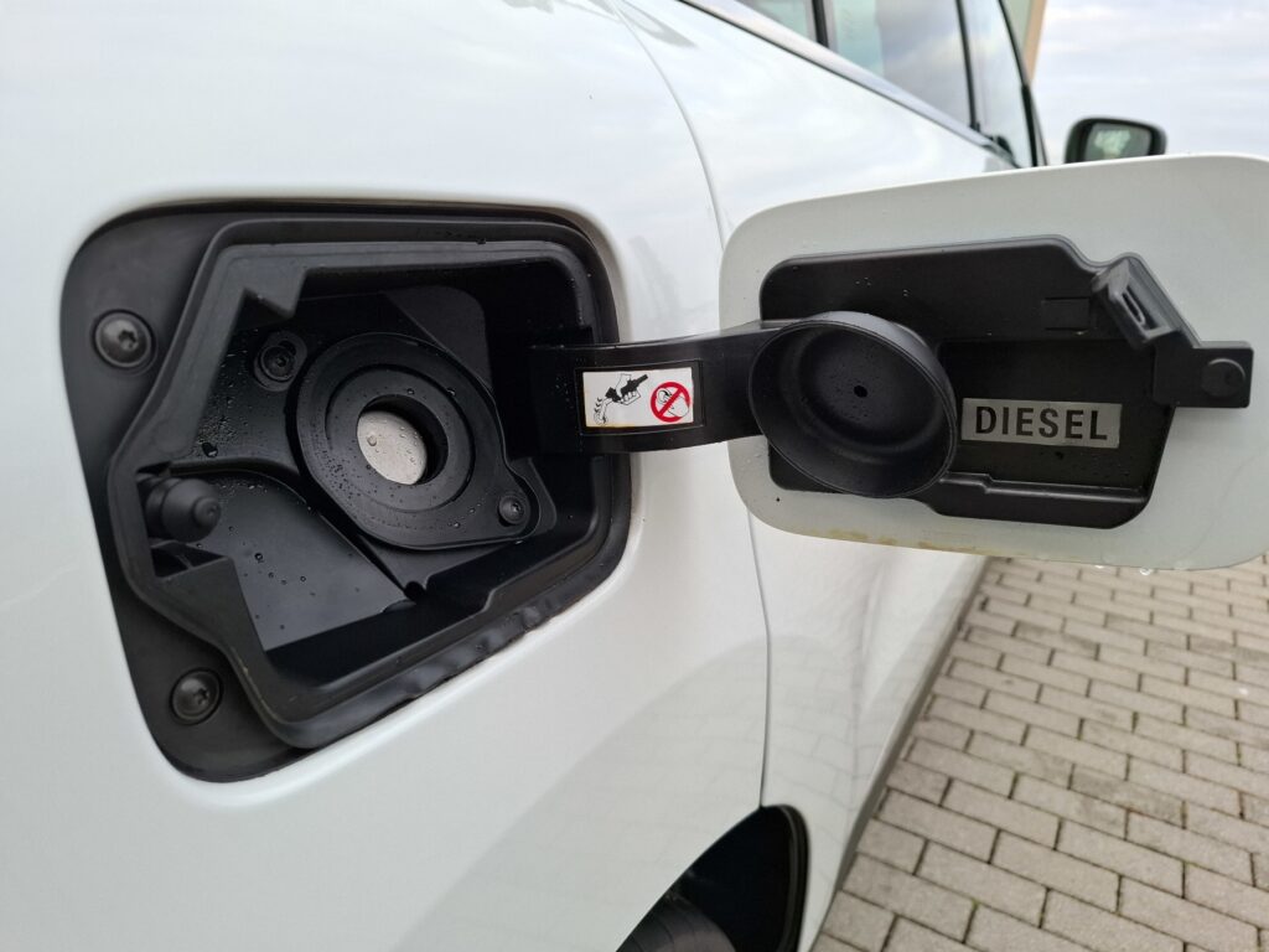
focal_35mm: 23
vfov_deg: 58.9
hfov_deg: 73.9
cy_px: 476
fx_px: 843
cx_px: 634
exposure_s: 1/146
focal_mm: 5.54
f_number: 1.8
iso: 50
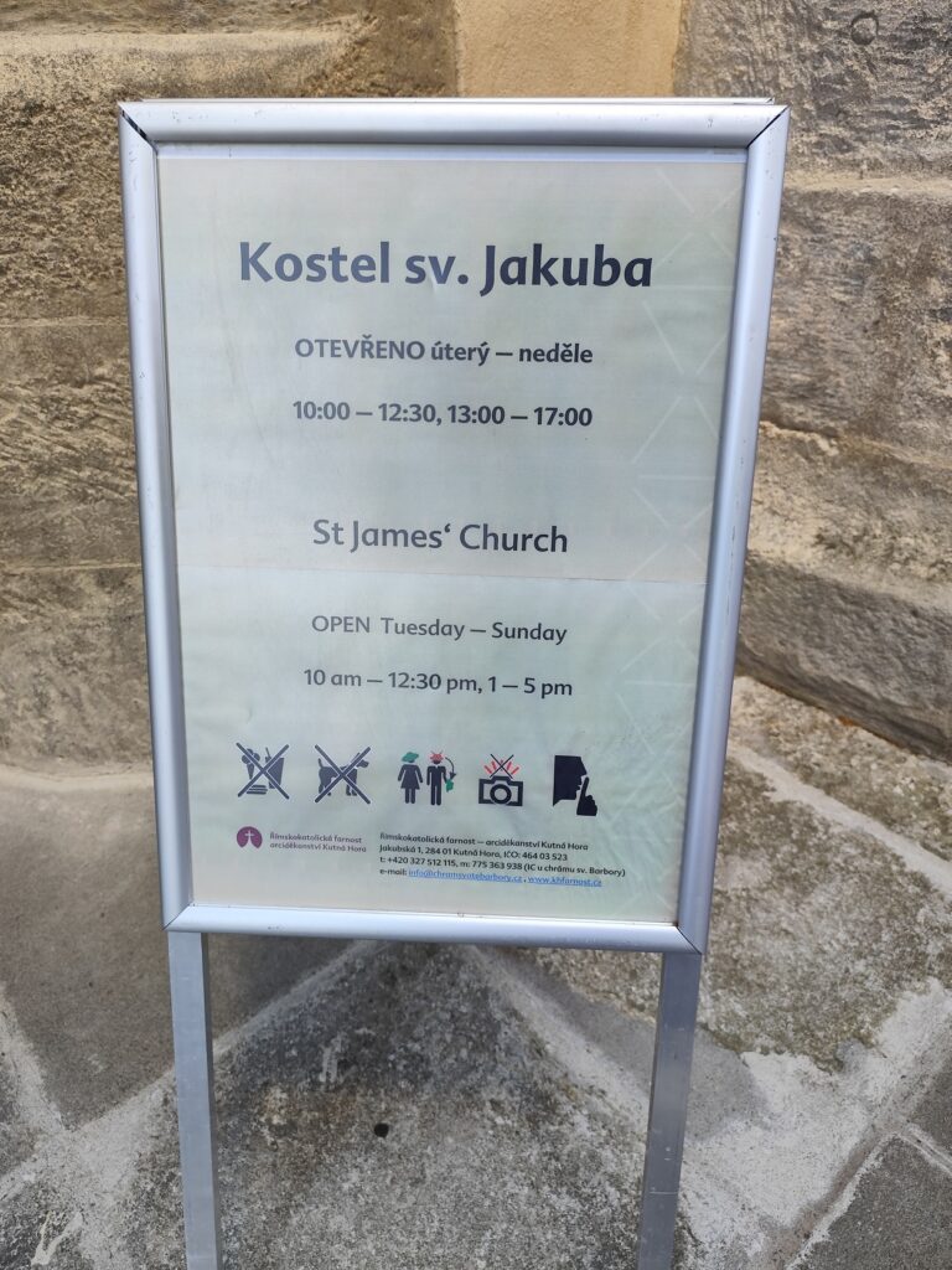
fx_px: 843
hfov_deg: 58.9
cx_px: 476
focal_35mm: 23
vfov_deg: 73.9
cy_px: 635
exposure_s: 1/100
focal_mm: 6.19
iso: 64
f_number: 1.65
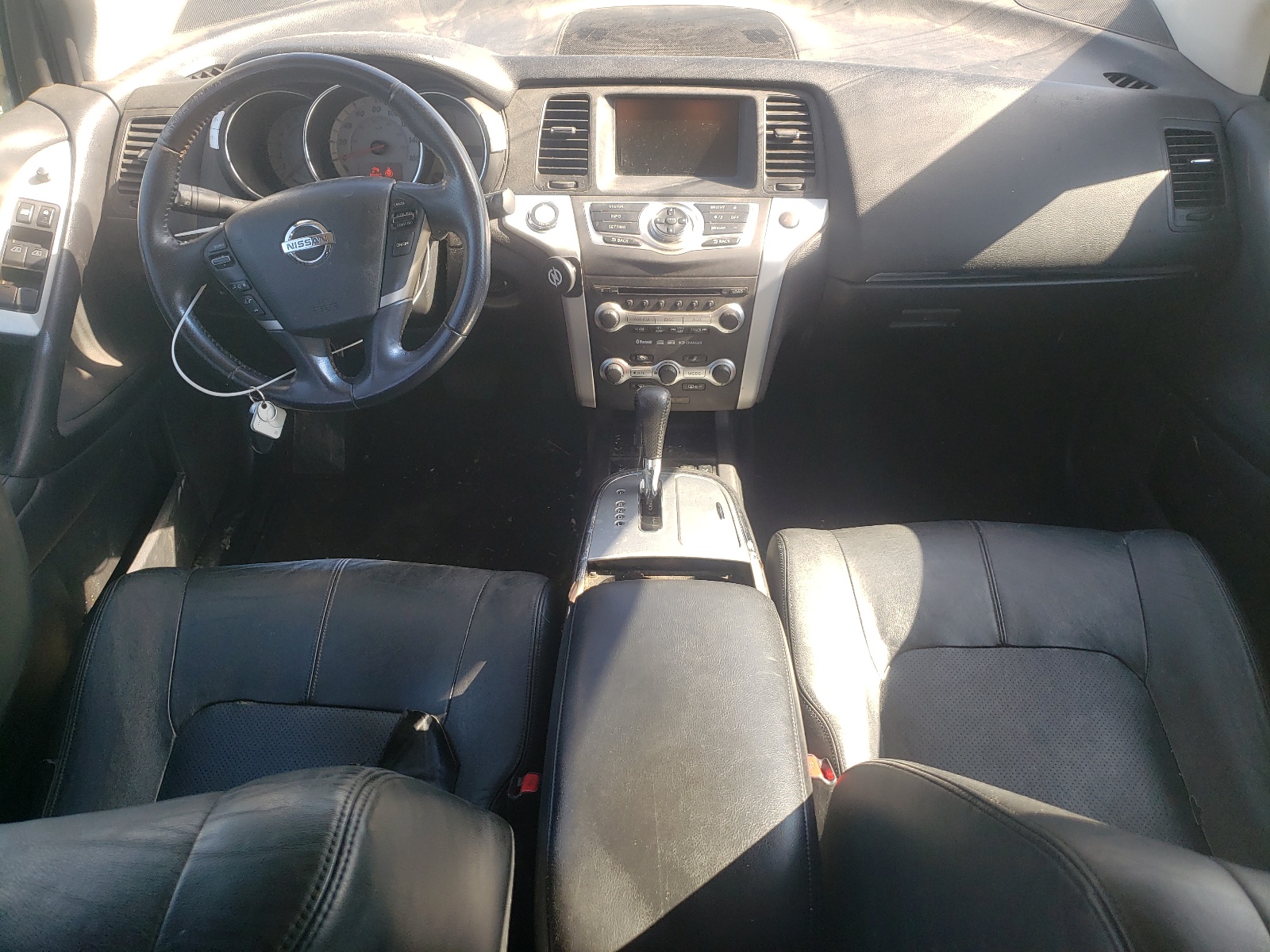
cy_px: 476
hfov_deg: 67.3
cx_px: 635
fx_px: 954
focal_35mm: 26
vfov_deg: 53.1
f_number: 1.5
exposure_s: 1/222
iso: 50
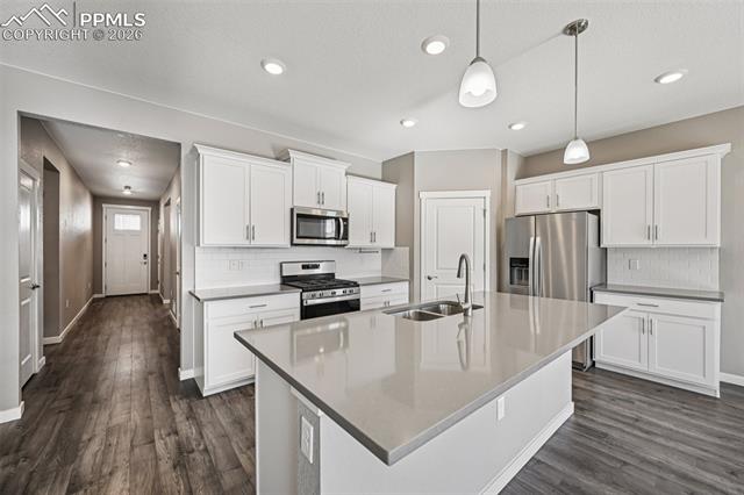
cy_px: 248
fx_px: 289
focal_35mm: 14
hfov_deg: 104.3
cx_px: 372
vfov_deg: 81.1
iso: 125
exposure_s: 1/15
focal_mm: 14
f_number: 8
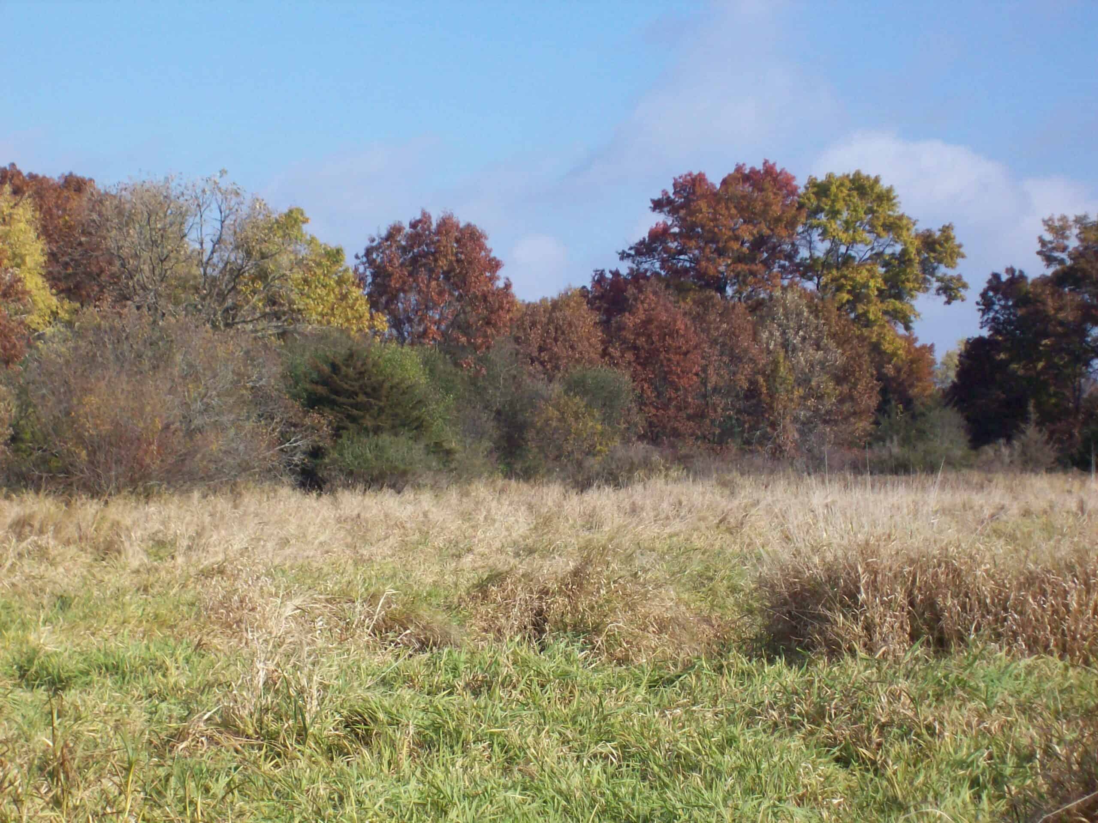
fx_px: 3424
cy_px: 412
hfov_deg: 18.2
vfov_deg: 13.7
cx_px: 549
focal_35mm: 108
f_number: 4.8
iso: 80
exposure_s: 1/782
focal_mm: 18
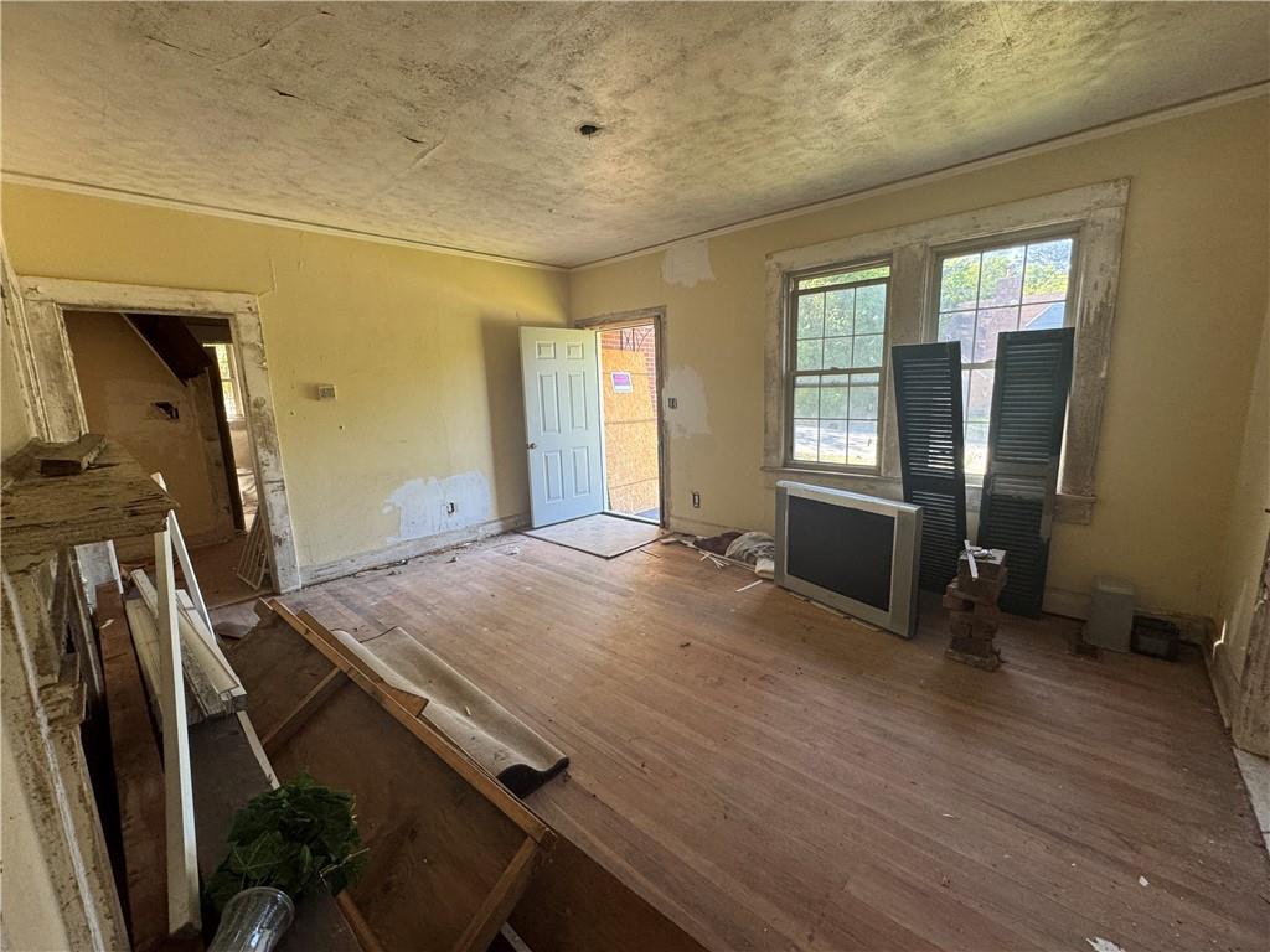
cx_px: 635
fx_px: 514
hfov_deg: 102.1
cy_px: 476
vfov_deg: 85.7
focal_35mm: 14
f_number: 2.2
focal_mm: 2.22
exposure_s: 1/99
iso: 200
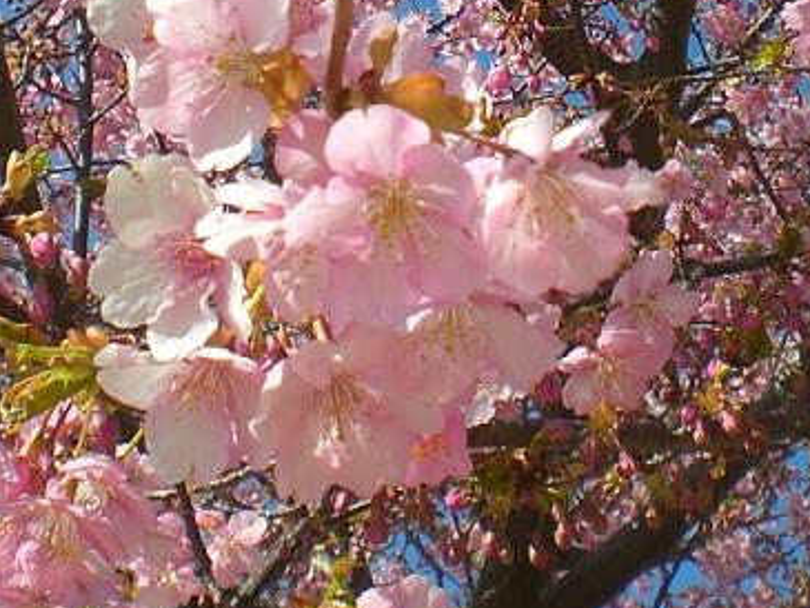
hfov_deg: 38.1
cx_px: 353
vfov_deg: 29.0
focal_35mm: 50
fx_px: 1170
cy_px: 224
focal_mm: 6.3
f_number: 4.4
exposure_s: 1/400
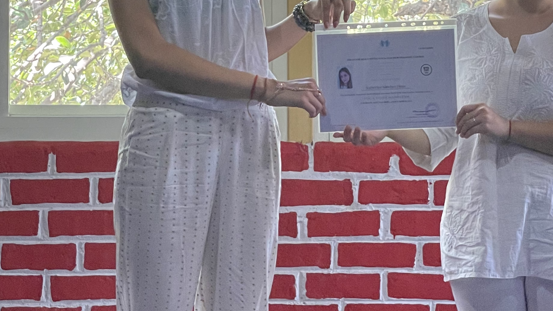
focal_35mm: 124
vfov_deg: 9.8
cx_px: 276
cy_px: 99
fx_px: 1818
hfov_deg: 17.3
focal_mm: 6
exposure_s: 1/100
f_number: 2
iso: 80
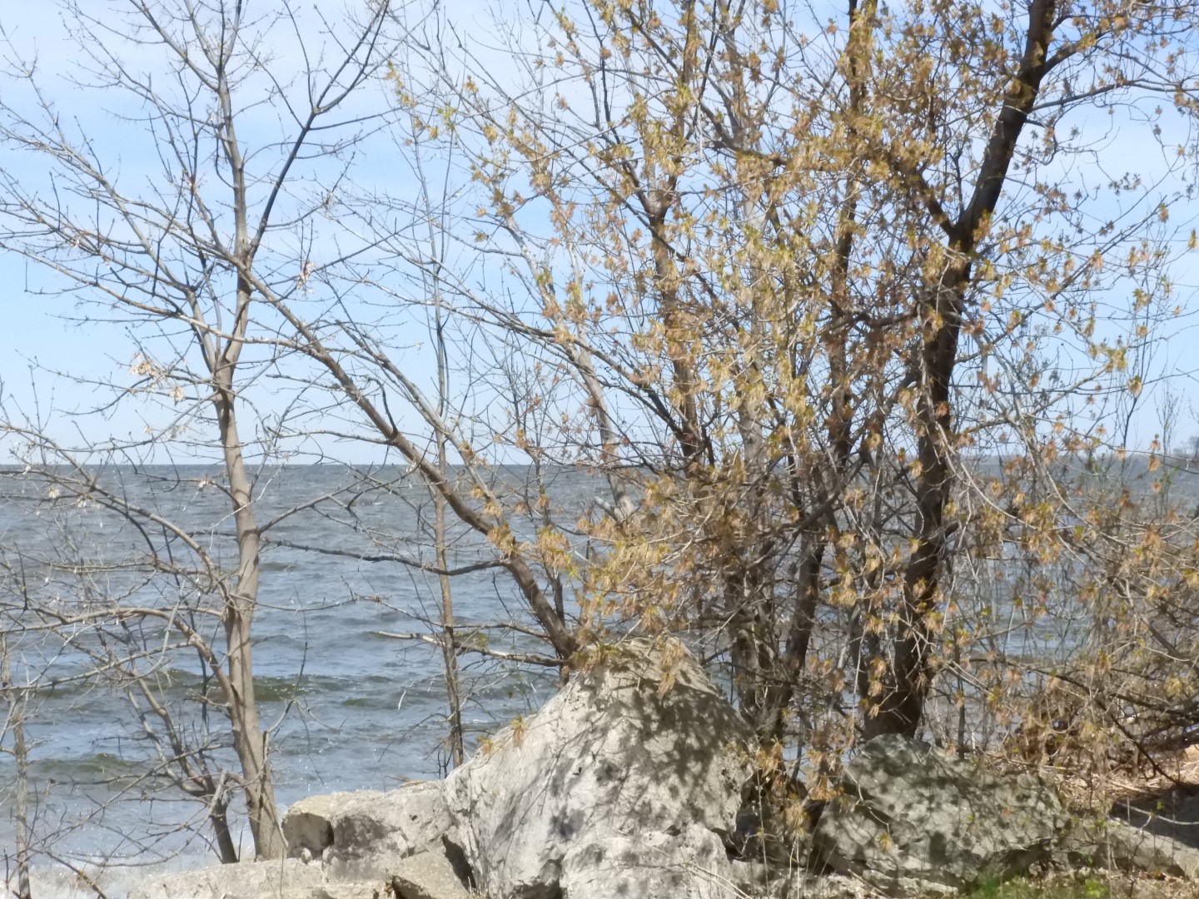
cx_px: 600
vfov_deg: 24.4
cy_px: 450
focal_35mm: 60
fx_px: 2078
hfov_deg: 32.2
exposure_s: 1/3200
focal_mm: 10.7
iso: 1600
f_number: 7.6
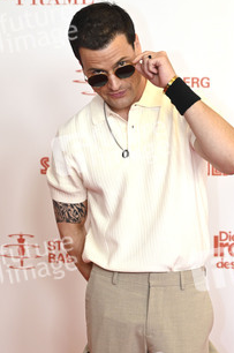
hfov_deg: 16.0
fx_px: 832
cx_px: 144
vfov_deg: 23.9
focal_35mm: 85
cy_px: 206
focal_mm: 65
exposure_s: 1/125
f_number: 2.8
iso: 320
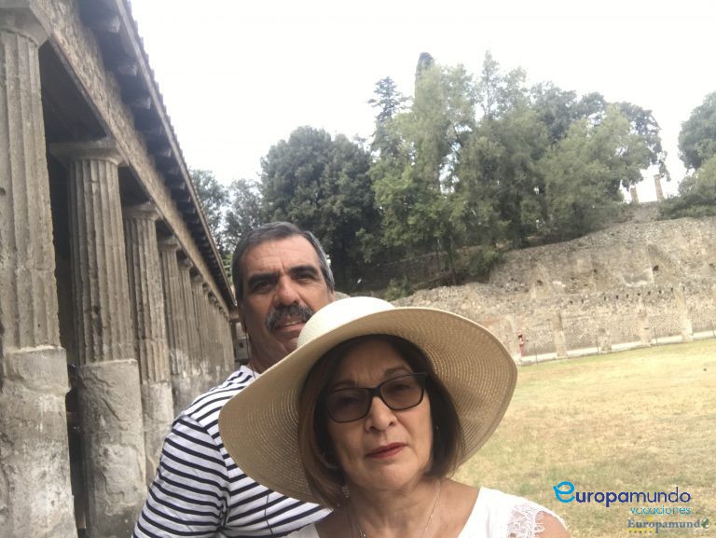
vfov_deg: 44.2
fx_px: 662
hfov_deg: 56.8
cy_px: 269
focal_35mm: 32
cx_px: 358
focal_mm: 2.87
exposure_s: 1/124
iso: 25
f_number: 2.2
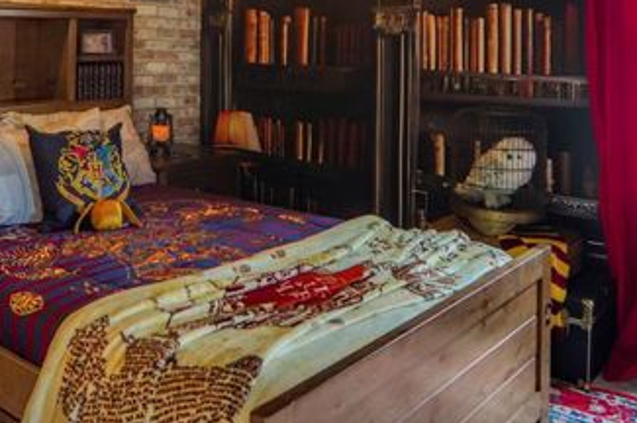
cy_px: 36
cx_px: 173
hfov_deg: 48.0
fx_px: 689
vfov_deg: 32.3
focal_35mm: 39
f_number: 2
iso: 320
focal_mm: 12
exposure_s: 1/30
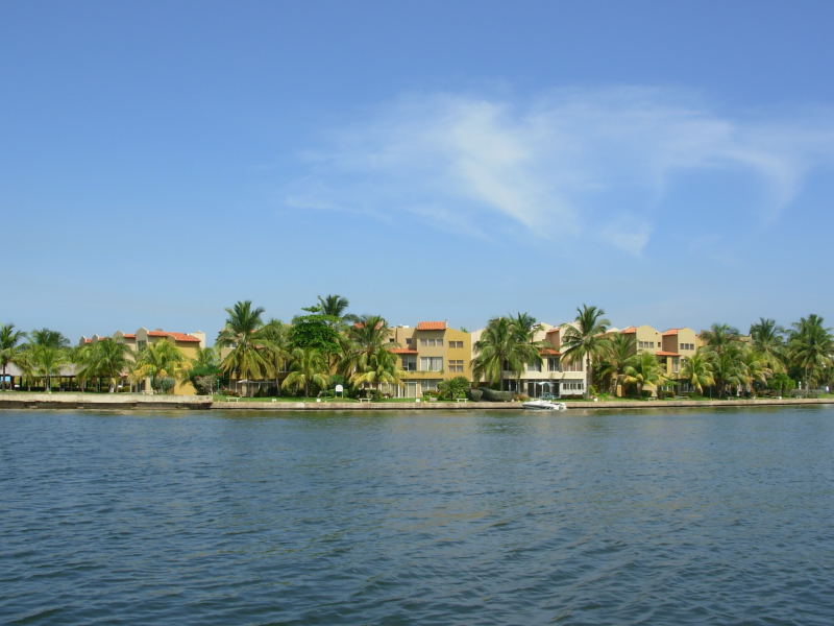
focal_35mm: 38
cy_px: 313
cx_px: 417
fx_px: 916
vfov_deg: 37.7
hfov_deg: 49.0
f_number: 4.9
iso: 50
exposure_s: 1/512
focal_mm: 6.3
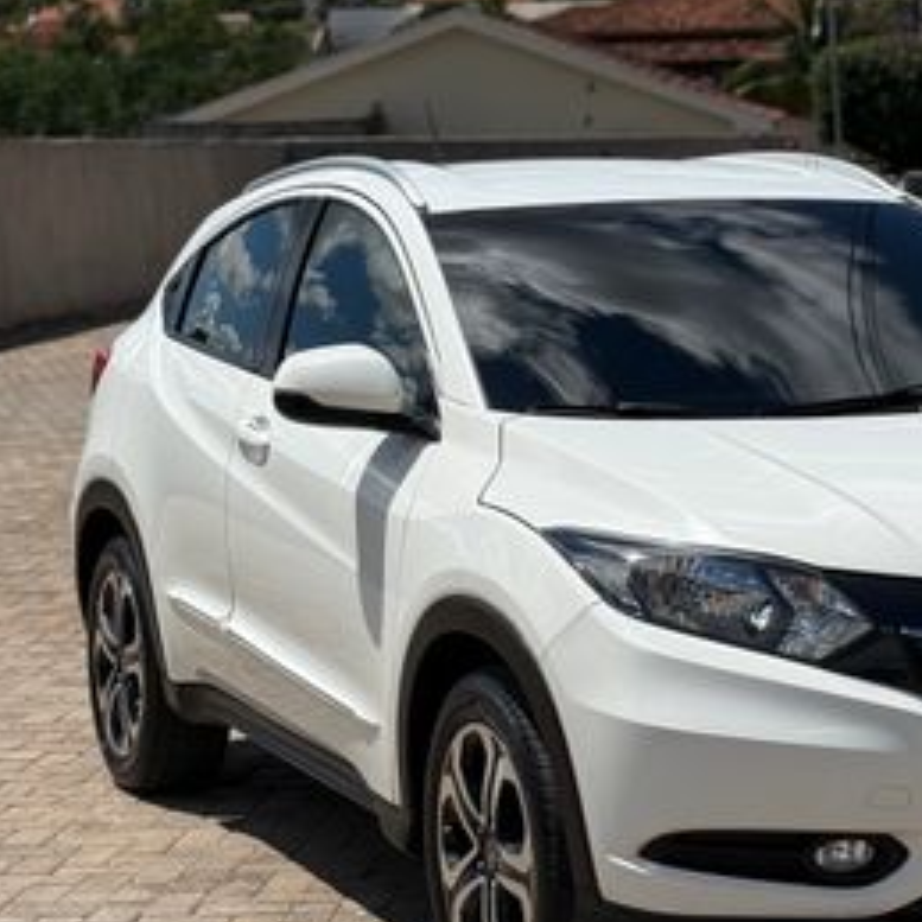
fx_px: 2320
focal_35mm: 77
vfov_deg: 22.5
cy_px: 523
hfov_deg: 22.2
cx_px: 748
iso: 50
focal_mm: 6.76
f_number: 1.78
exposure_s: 1/11364
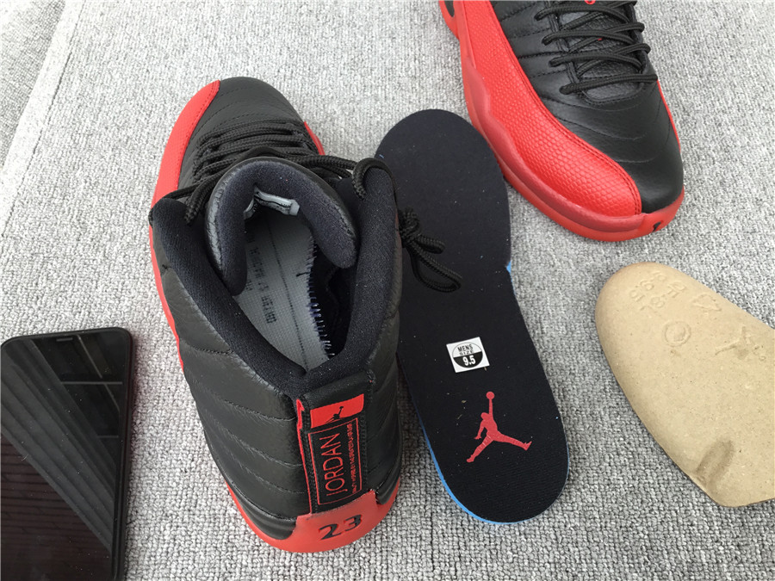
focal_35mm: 31
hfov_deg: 58.4
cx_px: 388
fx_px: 694
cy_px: 290
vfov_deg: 45.4
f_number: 2.4
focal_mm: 3.3
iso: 32
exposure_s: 1/100
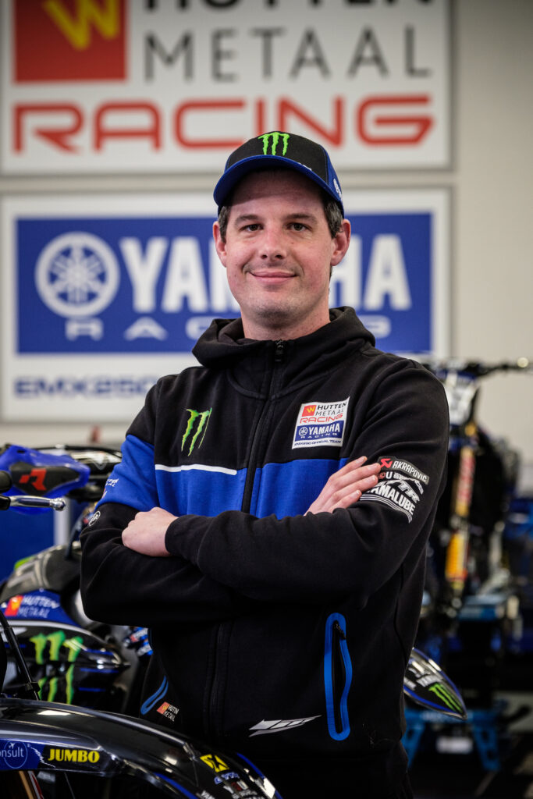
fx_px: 2486
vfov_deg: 18.3
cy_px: 400
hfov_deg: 12.2
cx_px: 266
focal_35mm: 112
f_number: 3.6
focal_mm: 74.4
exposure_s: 1/125
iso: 800
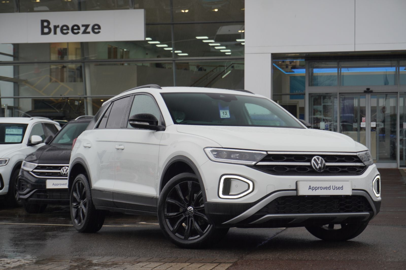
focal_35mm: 74
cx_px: 203
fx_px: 828
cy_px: 135
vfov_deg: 18.5
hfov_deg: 27.5
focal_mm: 49
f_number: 5.6
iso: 160
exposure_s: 1/80
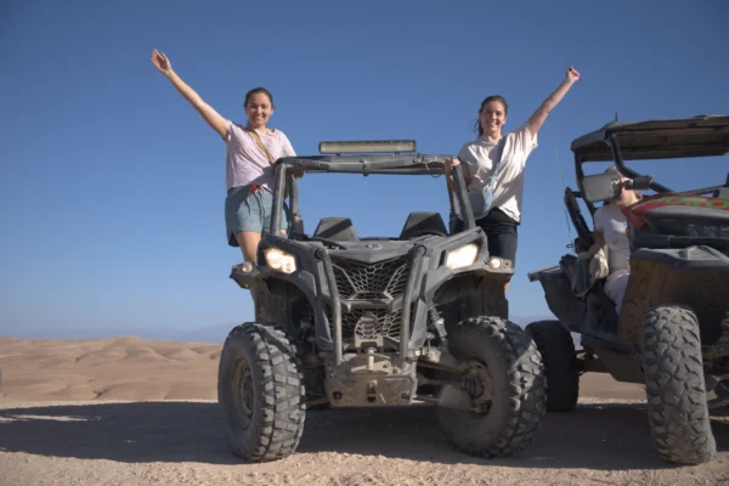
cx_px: 364
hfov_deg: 50.7
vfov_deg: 35.1
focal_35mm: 38
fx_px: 769
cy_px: 243
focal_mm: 25.5
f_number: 2.8
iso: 100
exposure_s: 1/1250
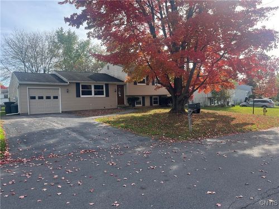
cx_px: 140
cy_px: 104
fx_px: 210
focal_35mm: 26
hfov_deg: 67.3
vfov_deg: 53.1
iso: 50
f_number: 1.6
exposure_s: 1/943
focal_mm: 5.1
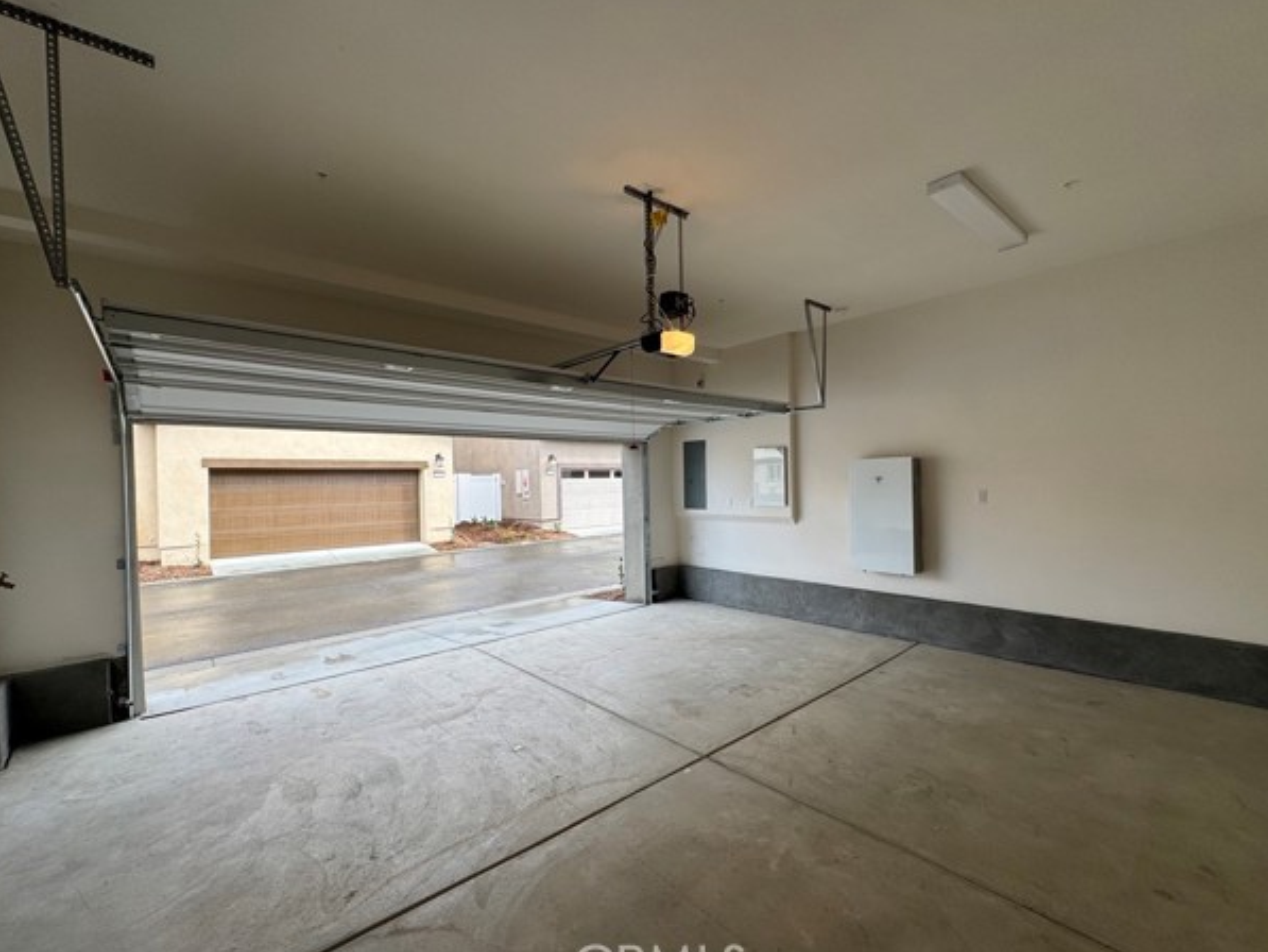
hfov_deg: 98.2
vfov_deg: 81.8
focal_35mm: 15
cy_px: 484
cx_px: 624
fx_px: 550
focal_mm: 2.22
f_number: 2.2
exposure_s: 1/249
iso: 40
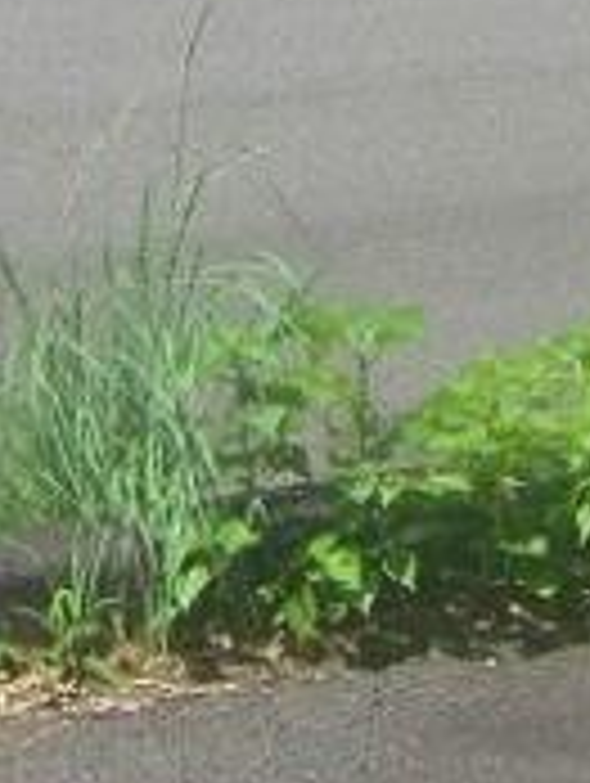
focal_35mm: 223
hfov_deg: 6.7
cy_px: -936
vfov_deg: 8.3
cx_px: 279
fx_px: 5055
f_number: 4
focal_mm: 7.9
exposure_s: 1/500
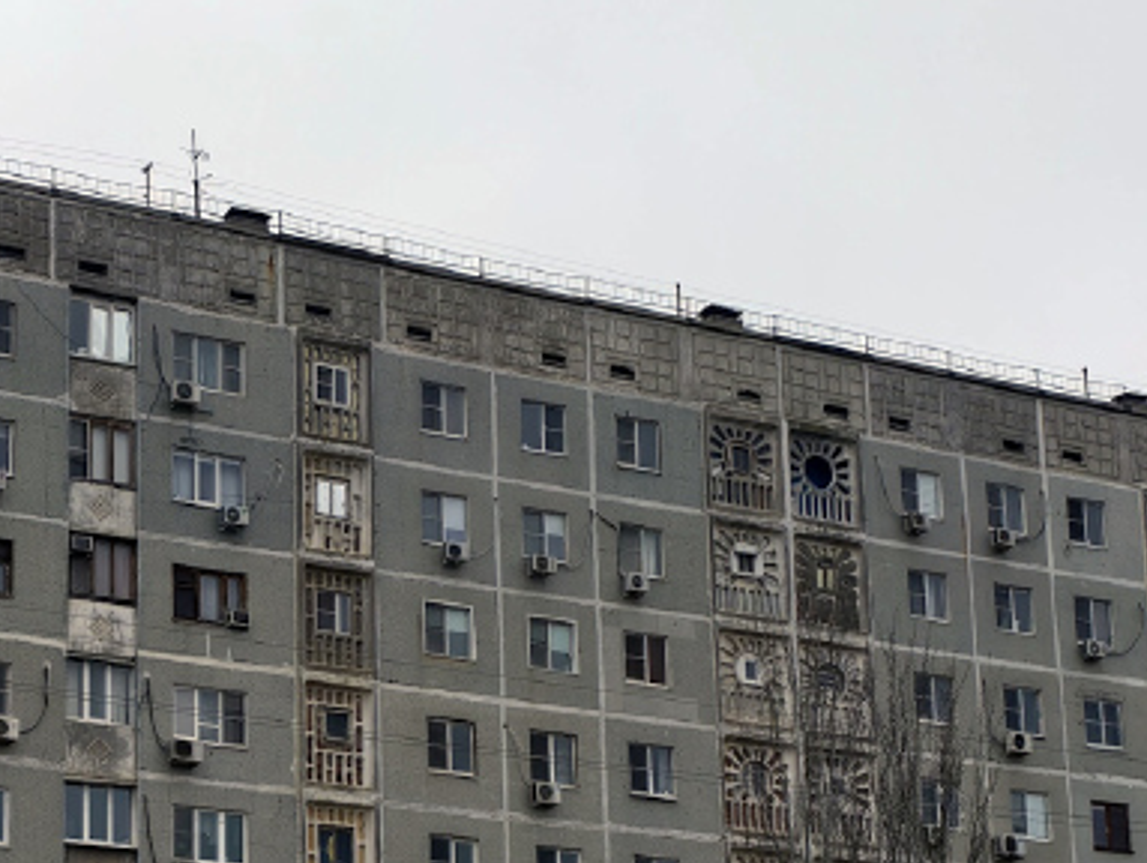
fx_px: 2587
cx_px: 84
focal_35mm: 78
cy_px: 873
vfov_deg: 18.4
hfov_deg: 24.2
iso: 72
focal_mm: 6.54
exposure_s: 1/1414
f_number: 1.57
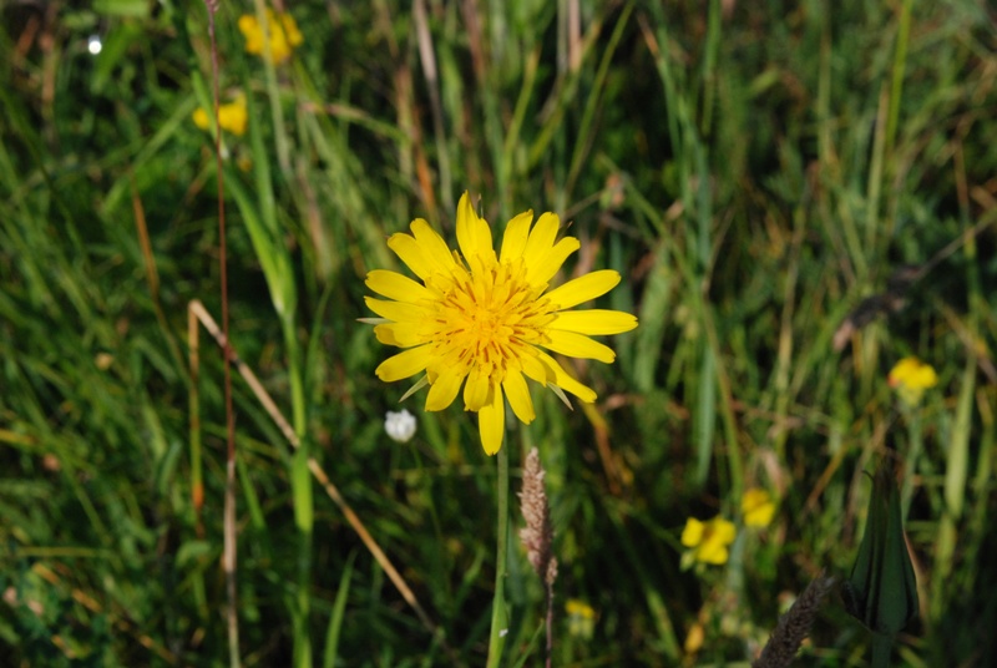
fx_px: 2496
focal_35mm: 90
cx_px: 498
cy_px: 334
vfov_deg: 15.2
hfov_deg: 22.6
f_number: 14
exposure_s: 1/800
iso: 640
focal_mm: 60
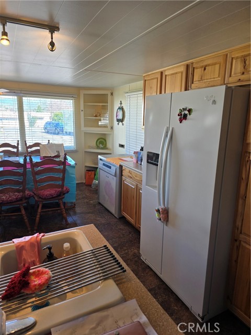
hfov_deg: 58.9
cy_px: 168
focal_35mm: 23
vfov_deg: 73.9
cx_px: 126
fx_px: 222
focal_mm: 6.3
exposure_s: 1/120
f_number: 1.7
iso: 40
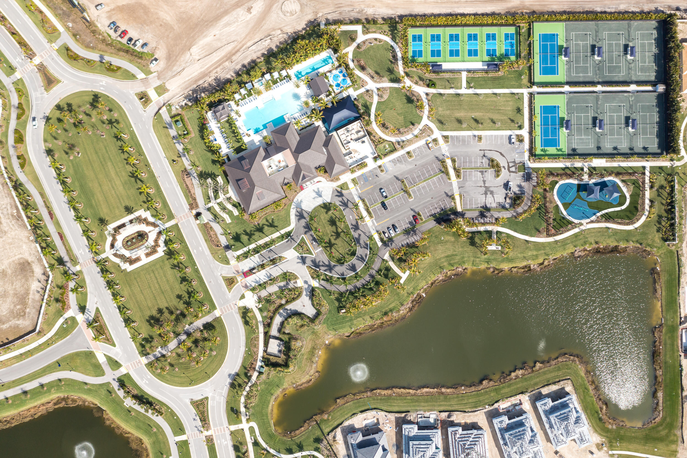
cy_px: 229
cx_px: 344
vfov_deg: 46.4
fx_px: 534
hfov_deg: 65.5
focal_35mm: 28
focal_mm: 10.26
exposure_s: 1/240
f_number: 3.5
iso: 100
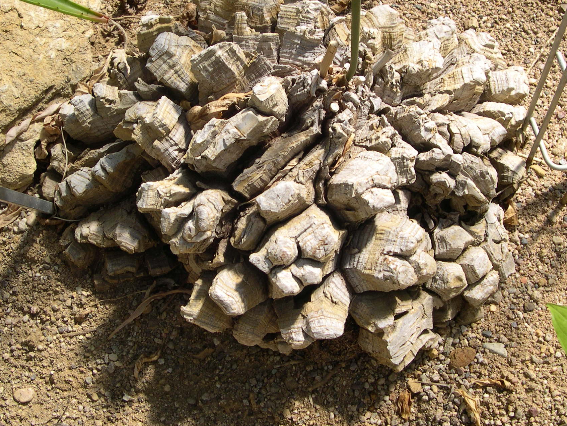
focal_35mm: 51
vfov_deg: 28.5
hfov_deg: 37.5
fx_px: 835
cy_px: 184
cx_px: 265
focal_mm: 8
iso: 100
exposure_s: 1/104
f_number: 7.6
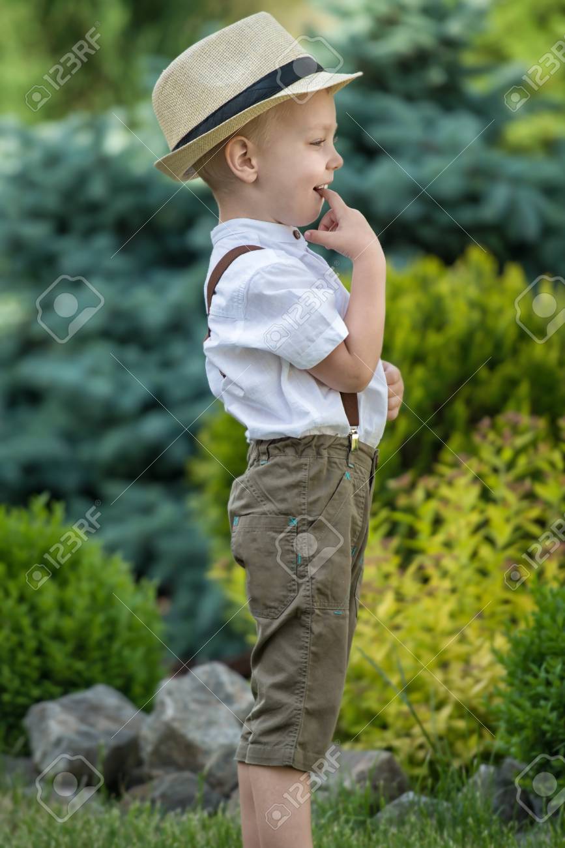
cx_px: 282
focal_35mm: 190
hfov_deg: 7.2
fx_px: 4471
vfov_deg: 10.8
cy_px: 424
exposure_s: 1/1250
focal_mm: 190
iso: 250
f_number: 2.8
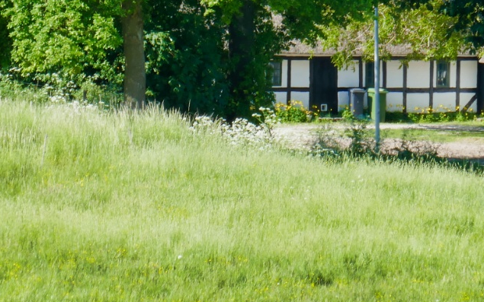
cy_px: -2
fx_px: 5897
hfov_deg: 4.7
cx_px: 178
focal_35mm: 447
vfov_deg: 2.9
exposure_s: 1/250
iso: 125
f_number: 5.9
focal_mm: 63.4
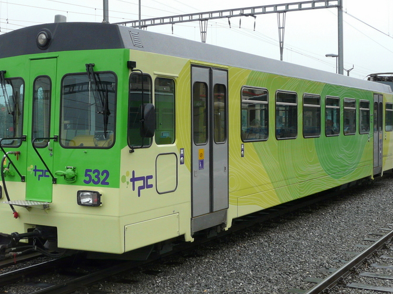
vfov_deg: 27.0
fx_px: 613
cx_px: 185
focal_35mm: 54
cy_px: 144
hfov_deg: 35.5
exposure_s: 1/160
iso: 100
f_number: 4
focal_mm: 5.9
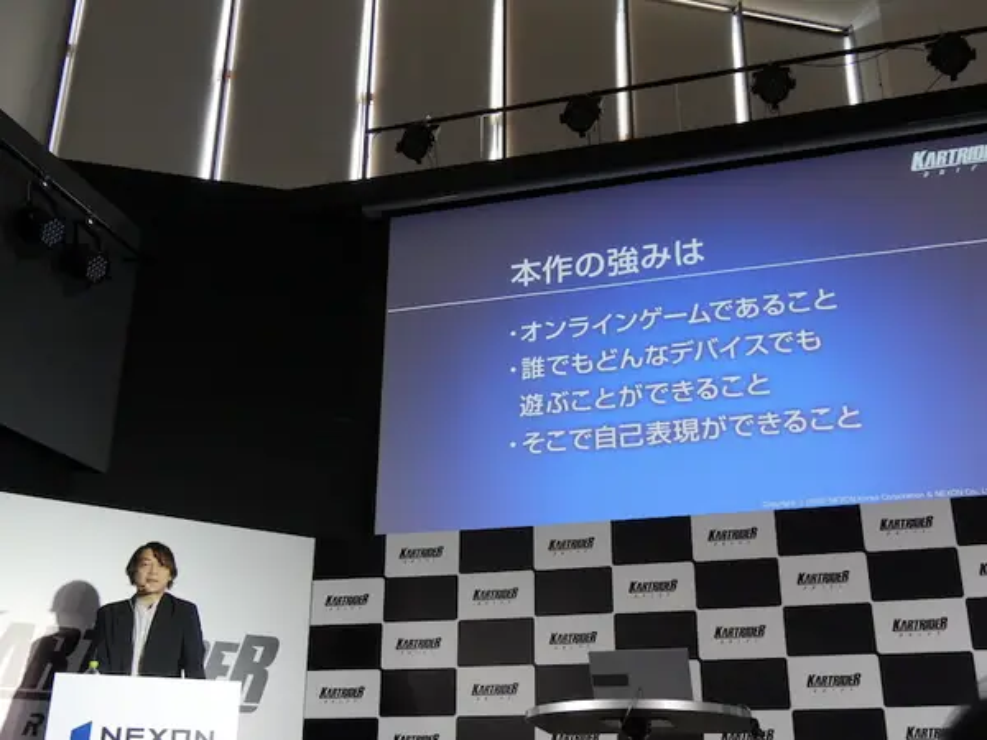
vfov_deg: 37.7
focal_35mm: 38
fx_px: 1083
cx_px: 494
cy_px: 370
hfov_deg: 49.0
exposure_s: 1/60
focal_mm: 19
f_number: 5.6
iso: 1600
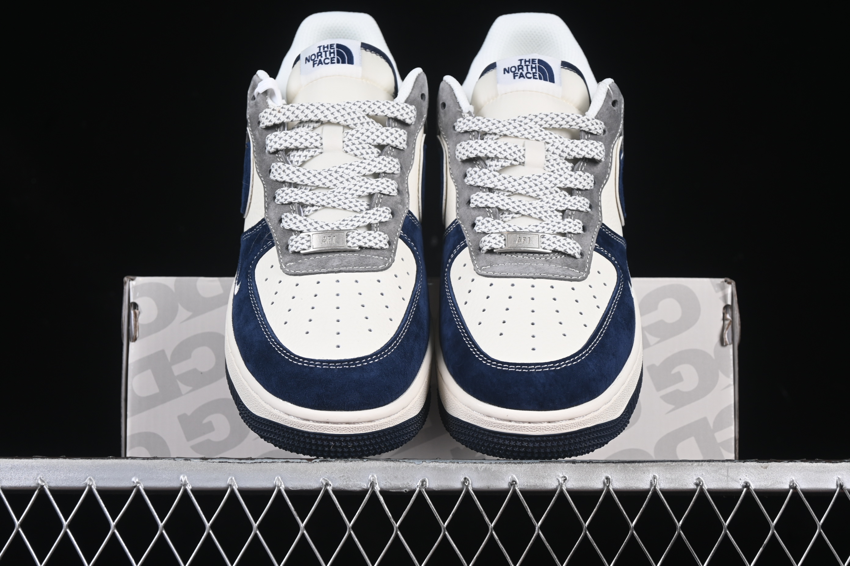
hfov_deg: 27.0
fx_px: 1771
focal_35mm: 75
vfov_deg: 18.2
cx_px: 425
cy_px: 283
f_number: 7.1
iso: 160
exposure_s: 1/60
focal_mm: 50
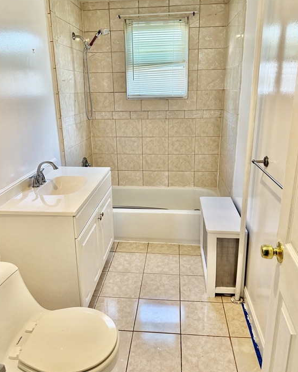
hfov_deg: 55.0
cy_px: 173
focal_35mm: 26
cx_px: 148
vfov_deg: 65.9
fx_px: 287
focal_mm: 6.76
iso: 250
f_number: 1.78
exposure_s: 1/120
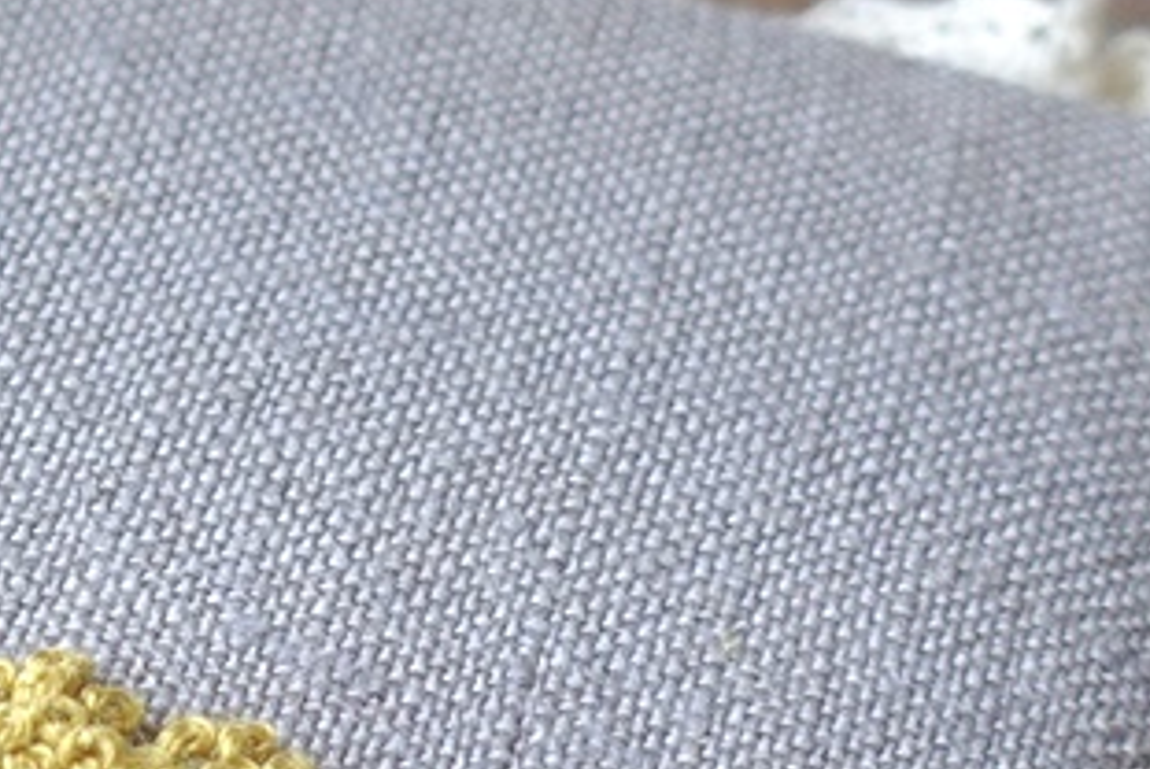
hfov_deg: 10.8
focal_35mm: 182
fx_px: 5819
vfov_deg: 7.5
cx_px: -699
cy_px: 22
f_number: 3.5
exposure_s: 1/100
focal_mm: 12.81
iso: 250
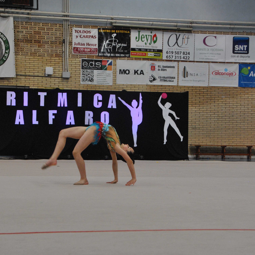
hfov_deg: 19.7
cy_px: 127
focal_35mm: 88
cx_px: 130
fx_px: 733
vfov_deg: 19.7
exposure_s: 1/200
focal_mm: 46
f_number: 7.1
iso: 800
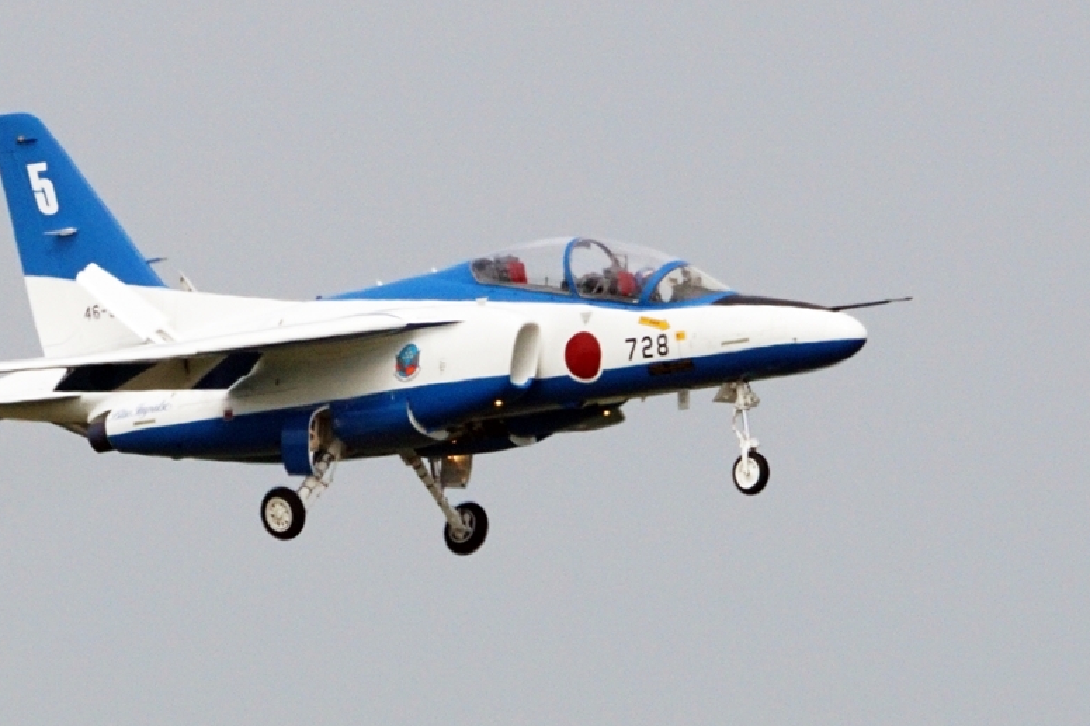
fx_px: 23973
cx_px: 442
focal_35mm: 792
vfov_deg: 1.7
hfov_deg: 2.6
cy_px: 324
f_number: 9
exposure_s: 1/1000
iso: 400
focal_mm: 400
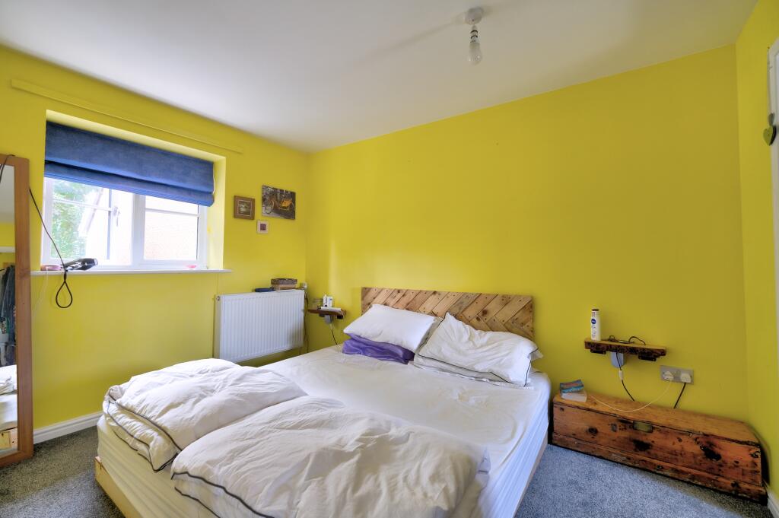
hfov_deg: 100.4
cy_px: 259
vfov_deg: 77.2
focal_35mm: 15
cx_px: 390
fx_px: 324
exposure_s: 1/15
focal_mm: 10
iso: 160
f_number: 4
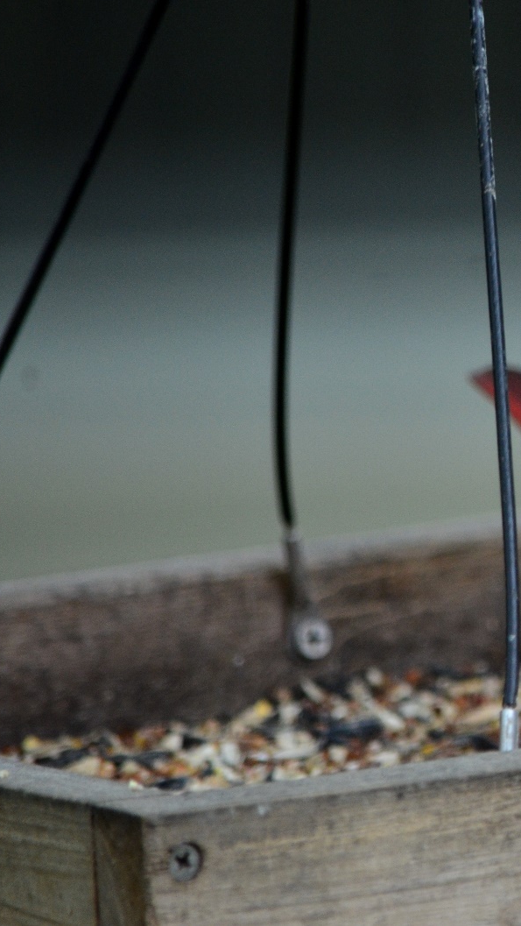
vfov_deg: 3.0
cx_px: 659
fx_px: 17477
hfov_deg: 1.7
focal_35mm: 712
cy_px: 463
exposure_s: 1/250
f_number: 5.6
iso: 1000
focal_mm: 300
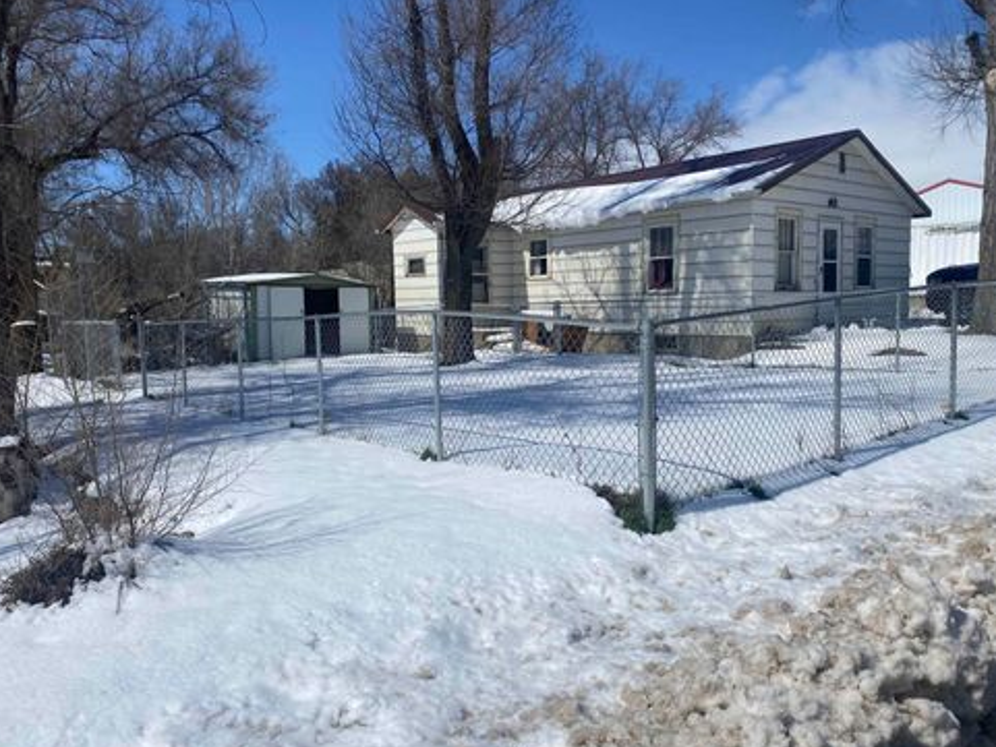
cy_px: 369
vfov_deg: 51.4
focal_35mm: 27
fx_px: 777
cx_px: 485
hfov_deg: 65.3
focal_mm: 4.25
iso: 40
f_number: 1.8
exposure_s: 1/12658
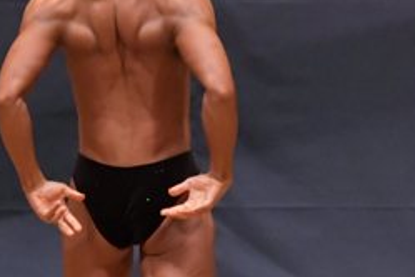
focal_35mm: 887
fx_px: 10224
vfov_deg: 1.6
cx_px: 99
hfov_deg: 2.3
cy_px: 177
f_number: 5.6
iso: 6400
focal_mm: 190
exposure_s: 1/400
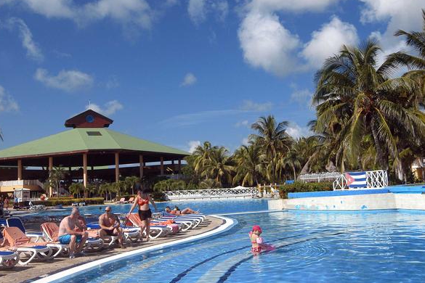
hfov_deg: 48.5
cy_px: 140
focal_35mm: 40
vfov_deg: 33.4
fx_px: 472
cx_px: 210
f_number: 10
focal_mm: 26
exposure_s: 1/350
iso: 200
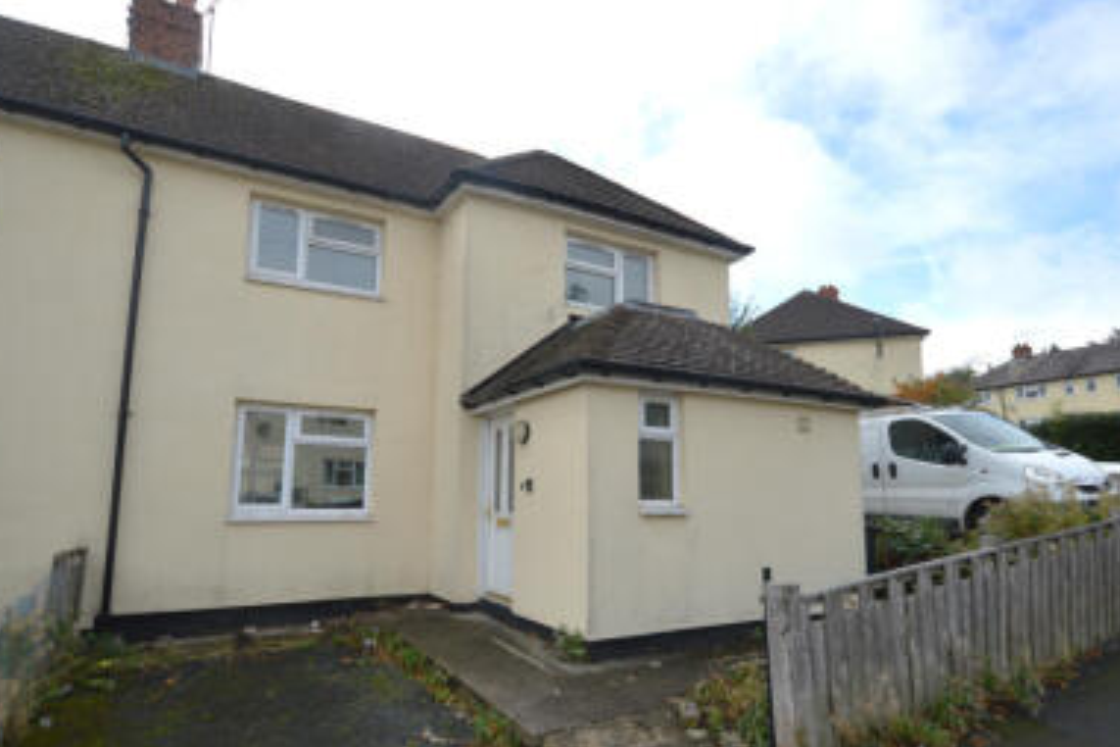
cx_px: 561
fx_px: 642
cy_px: 416
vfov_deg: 60.2
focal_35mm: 21
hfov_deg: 82.2
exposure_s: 1/200
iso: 100
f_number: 7.1
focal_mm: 11
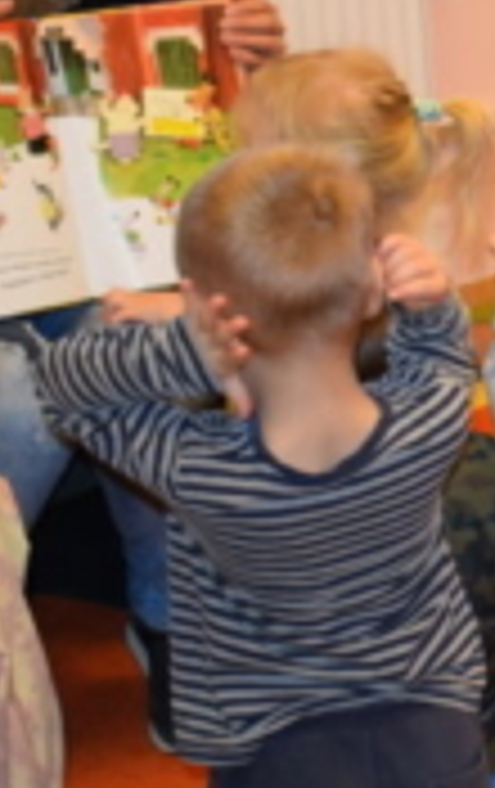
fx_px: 2881
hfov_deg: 9.0
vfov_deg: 15.6
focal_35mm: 134
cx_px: 1098
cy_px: 317
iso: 800
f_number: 4.5
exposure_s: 1/80
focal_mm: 24
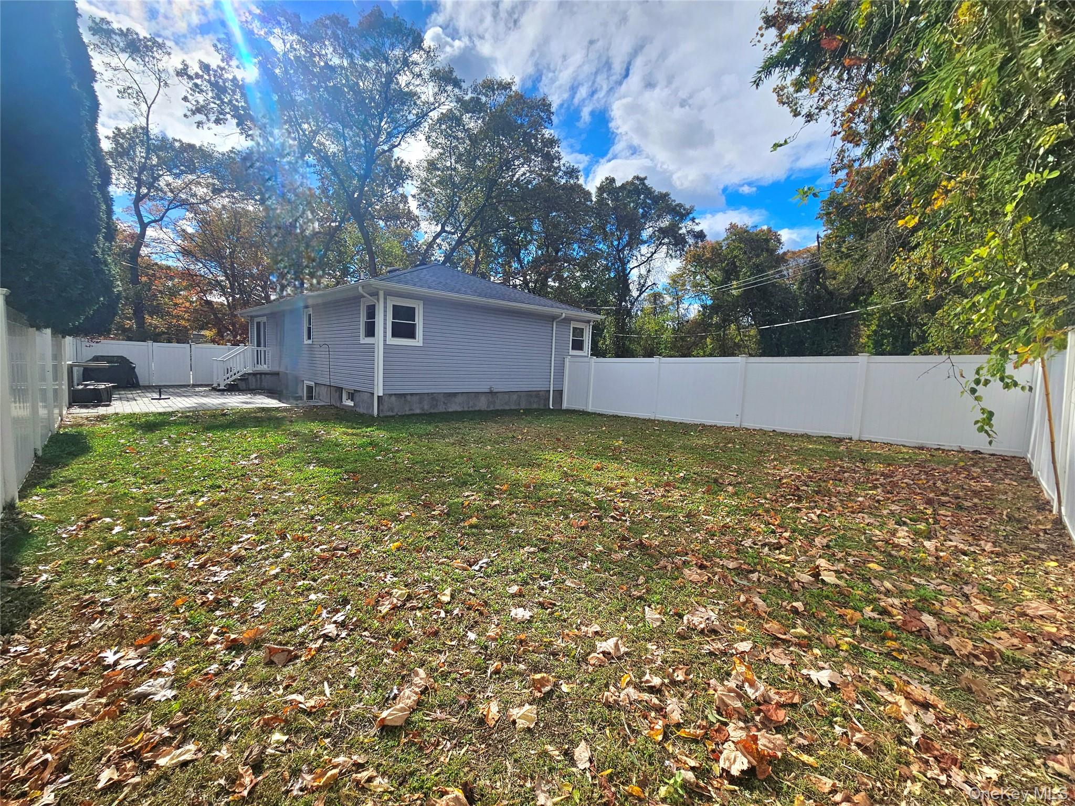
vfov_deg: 89.9
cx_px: 538
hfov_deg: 106.2
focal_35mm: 13
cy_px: 403
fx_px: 404
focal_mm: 2.2
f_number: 2.2
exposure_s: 1/3333
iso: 50
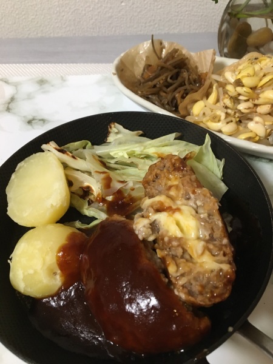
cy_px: 182
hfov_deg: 48.2
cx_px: 136
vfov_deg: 61.7
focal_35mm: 29
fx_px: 305
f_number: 2.2
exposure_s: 1/20
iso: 200
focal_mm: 4.15
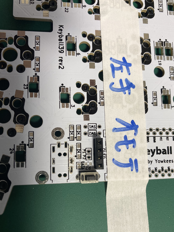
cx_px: 87
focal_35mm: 32
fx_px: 214
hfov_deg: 44.2
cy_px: 130
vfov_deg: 56.6
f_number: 1.8
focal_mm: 3.99
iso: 160
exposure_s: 1/60
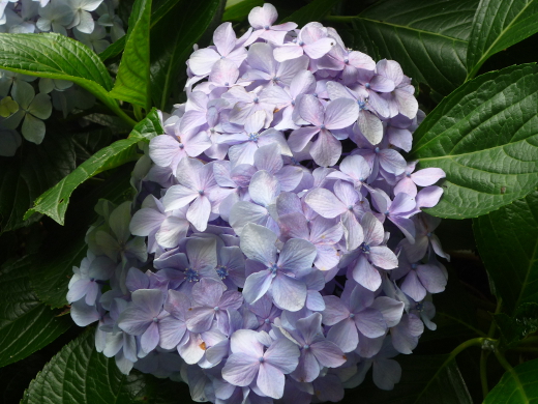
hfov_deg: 32.2
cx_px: 269
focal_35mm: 60
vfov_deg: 24.4
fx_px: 933
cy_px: 202
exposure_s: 1/80
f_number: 4.3
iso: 100
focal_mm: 8.8
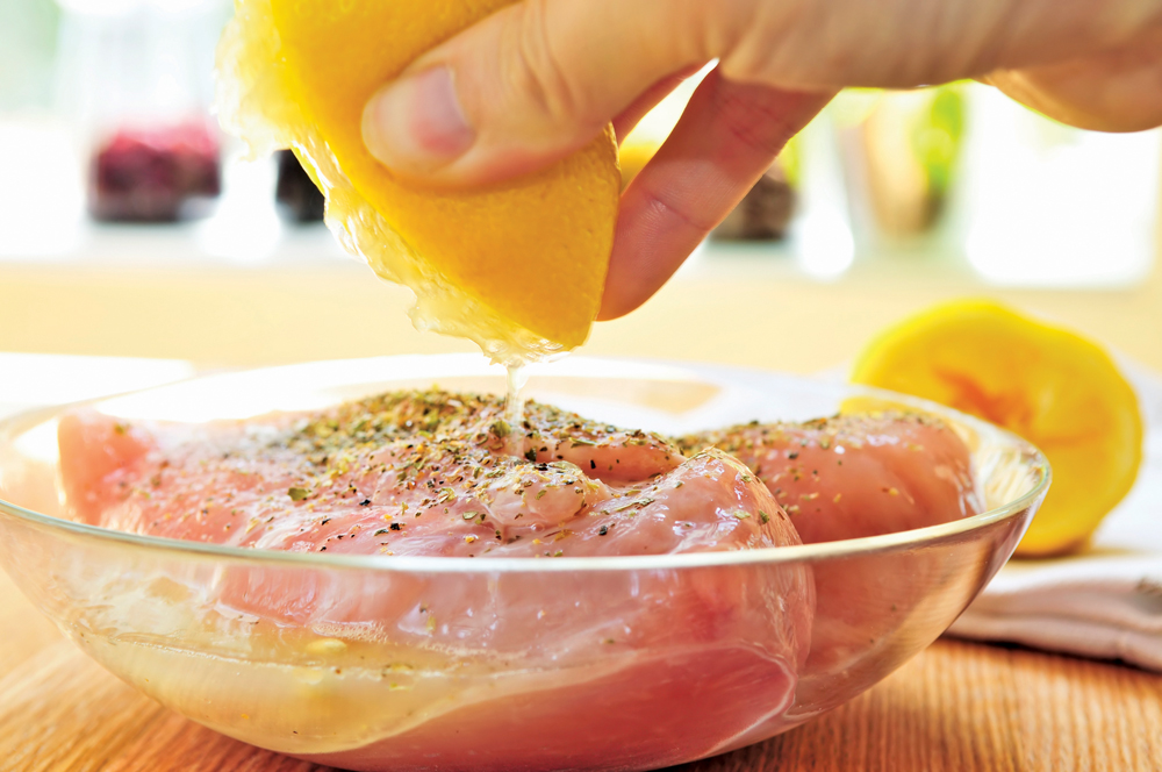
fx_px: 2176
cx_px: 581
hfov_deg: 29.9
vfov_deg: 20.1
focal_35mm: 68
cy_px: 386
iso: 200
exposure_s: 1/13
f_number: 5.6
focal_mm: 45
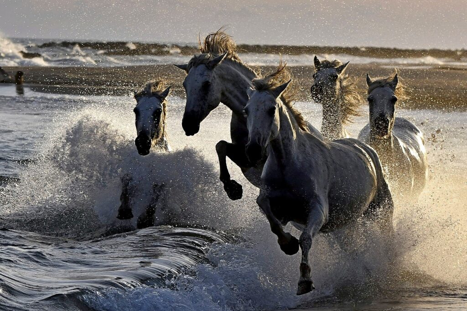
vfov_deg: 8.7
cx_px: 234
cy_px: 156
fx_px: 2043
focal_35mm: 158
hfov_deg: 13.0
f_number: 8
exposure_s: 1/2000
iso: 400
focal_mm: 105
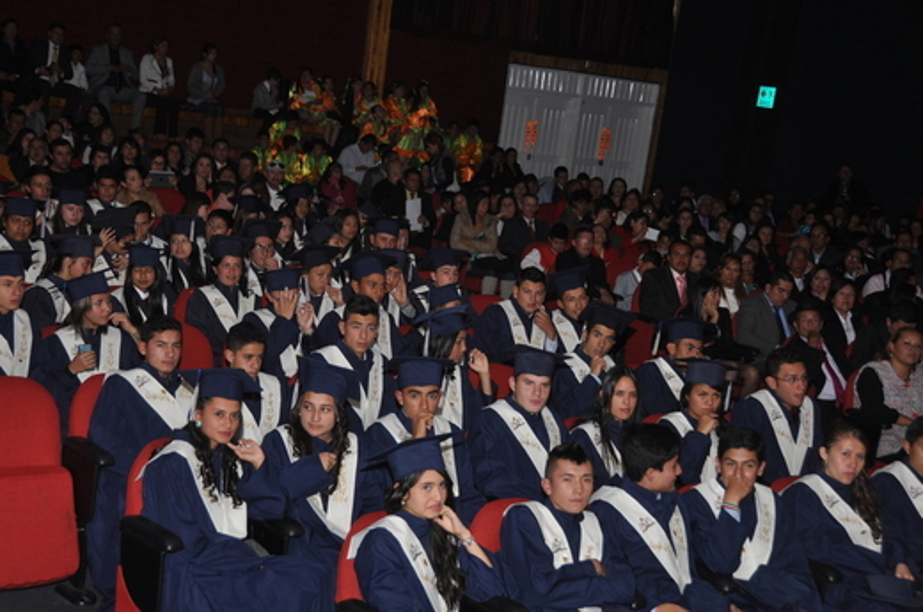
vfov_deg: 21.5
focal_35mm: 63
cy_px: 306
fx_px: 1613
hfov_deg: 31.9
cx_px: 462
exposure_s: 1/60
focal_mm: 42
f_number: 5
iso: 400
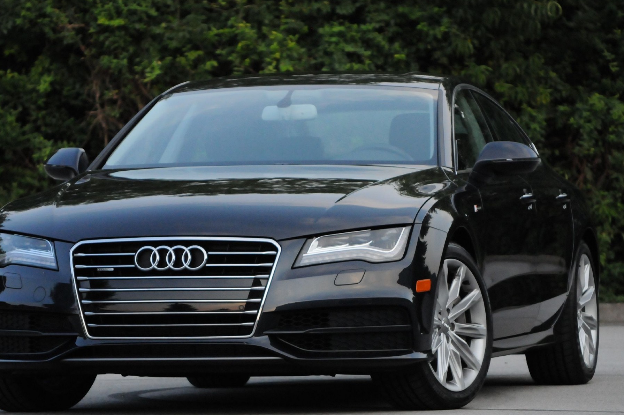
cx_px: 318
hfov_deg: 8.5
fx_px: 4207
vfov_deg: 5.6
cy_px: 217
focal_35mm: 243
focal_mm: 116
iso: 2000
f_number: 5.6
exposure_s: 1/200
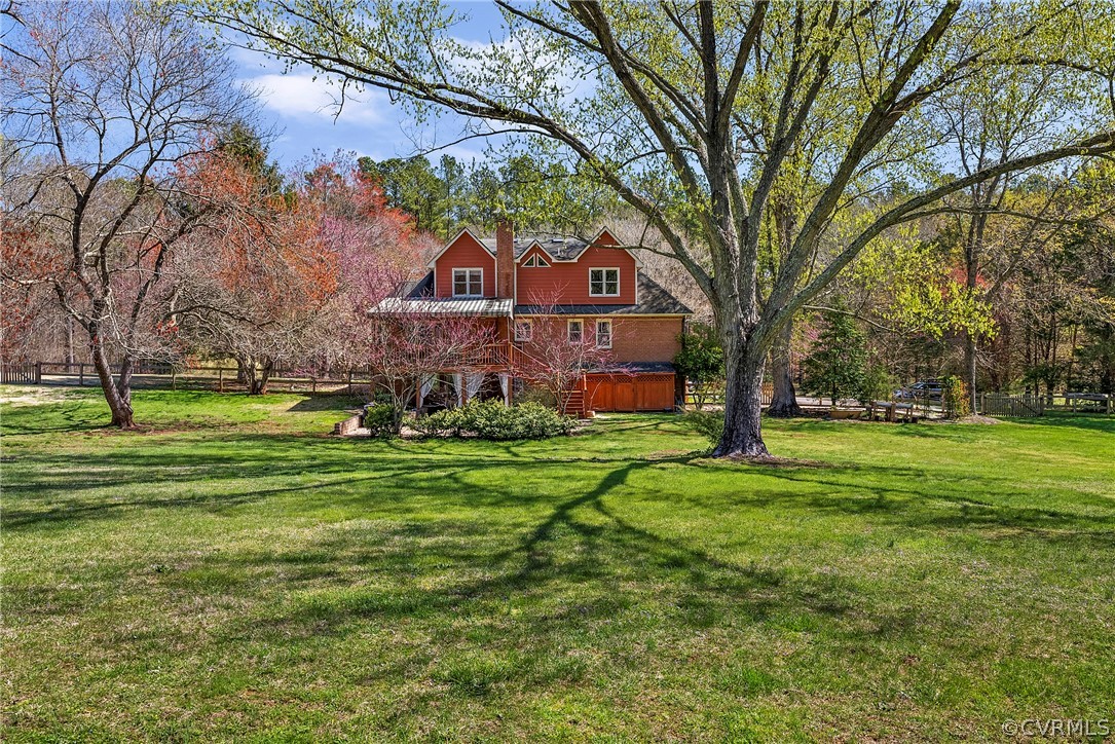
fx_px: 836
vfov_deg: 48.0
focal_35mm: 27
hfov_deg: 67.4
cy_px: 372
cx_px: 558
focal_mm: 27
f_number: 8
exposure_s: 1/125
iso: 800
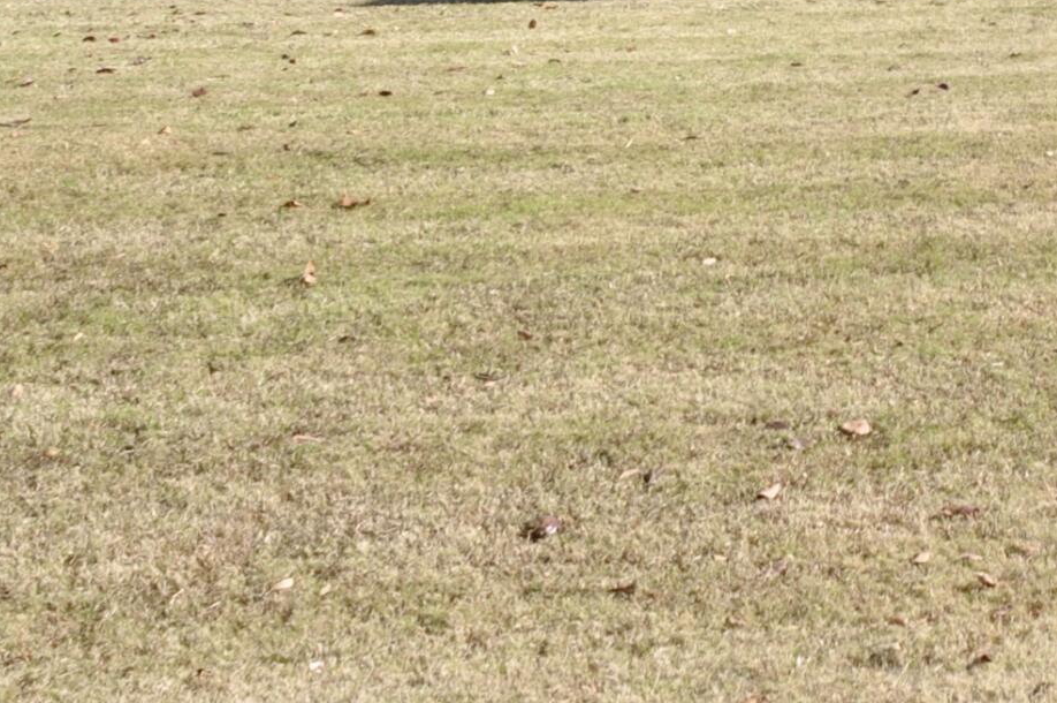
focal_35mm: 98
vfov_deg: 13.4
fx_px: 2874
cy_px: -251
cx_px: 1317
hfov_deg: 19.4
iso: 200
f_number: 11
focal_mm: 20
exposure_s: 1/200
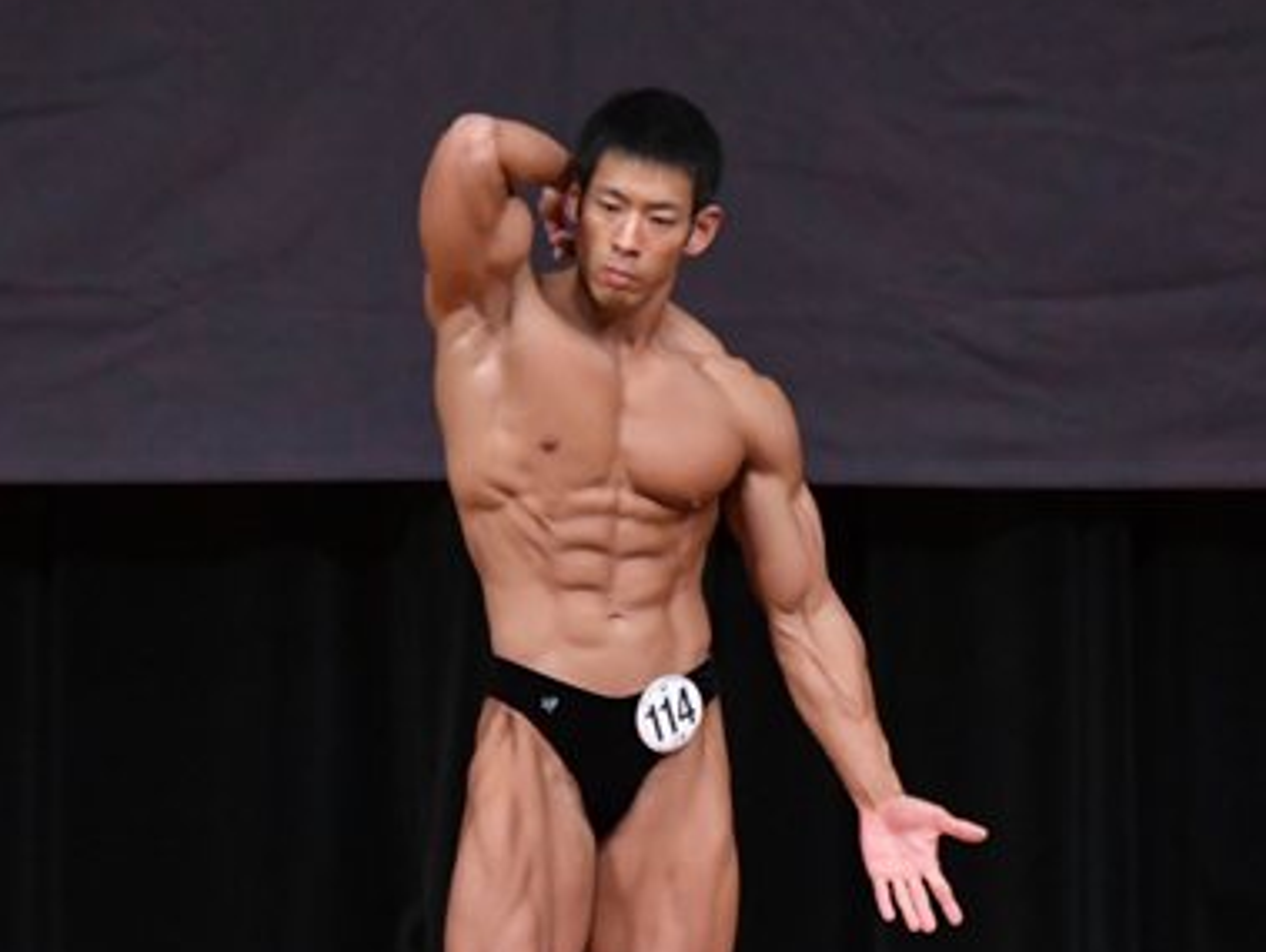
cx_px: 646
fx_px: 19402
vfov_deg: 2.8
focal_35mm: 530
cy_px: 735
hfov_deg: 3.7
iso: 4000
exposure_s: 1/400
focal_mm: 180
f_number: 5.6
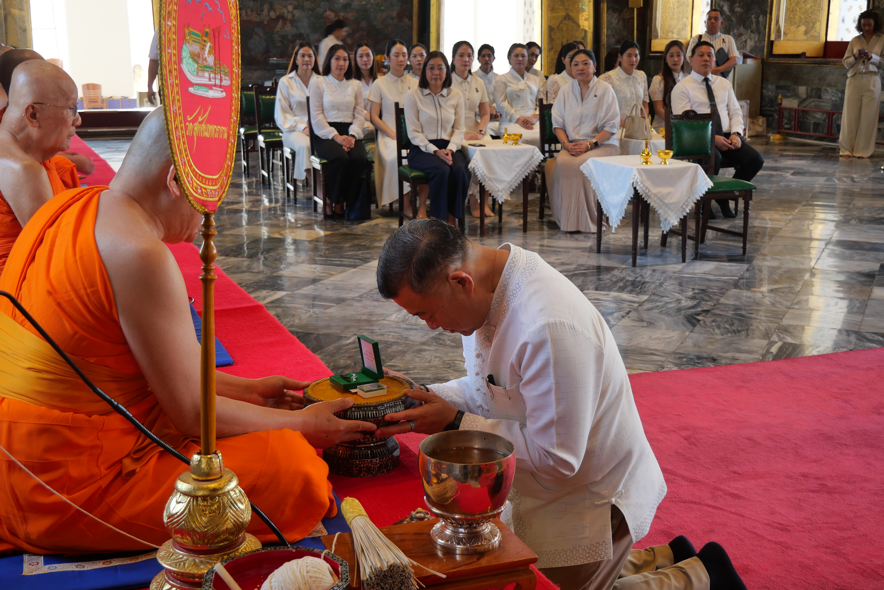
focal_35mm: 45
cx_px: 442
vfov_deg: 29.9
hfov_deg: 43.6
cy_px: 295
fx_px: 1106
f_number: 4.2
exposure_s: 1/20
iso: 200
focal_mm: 22
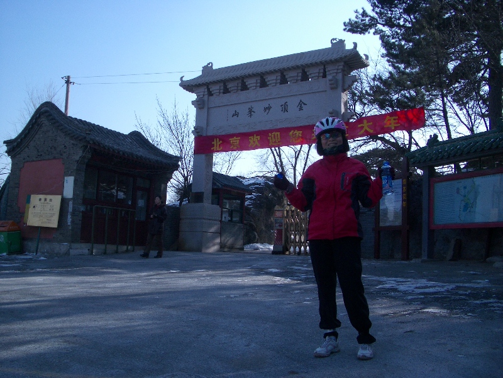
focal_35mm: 35
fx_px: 509
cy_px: 189
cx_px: 252
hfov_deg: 52.6
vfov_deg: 40.7
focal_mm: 5.8
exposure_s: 1/400
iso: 50
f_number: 4.3
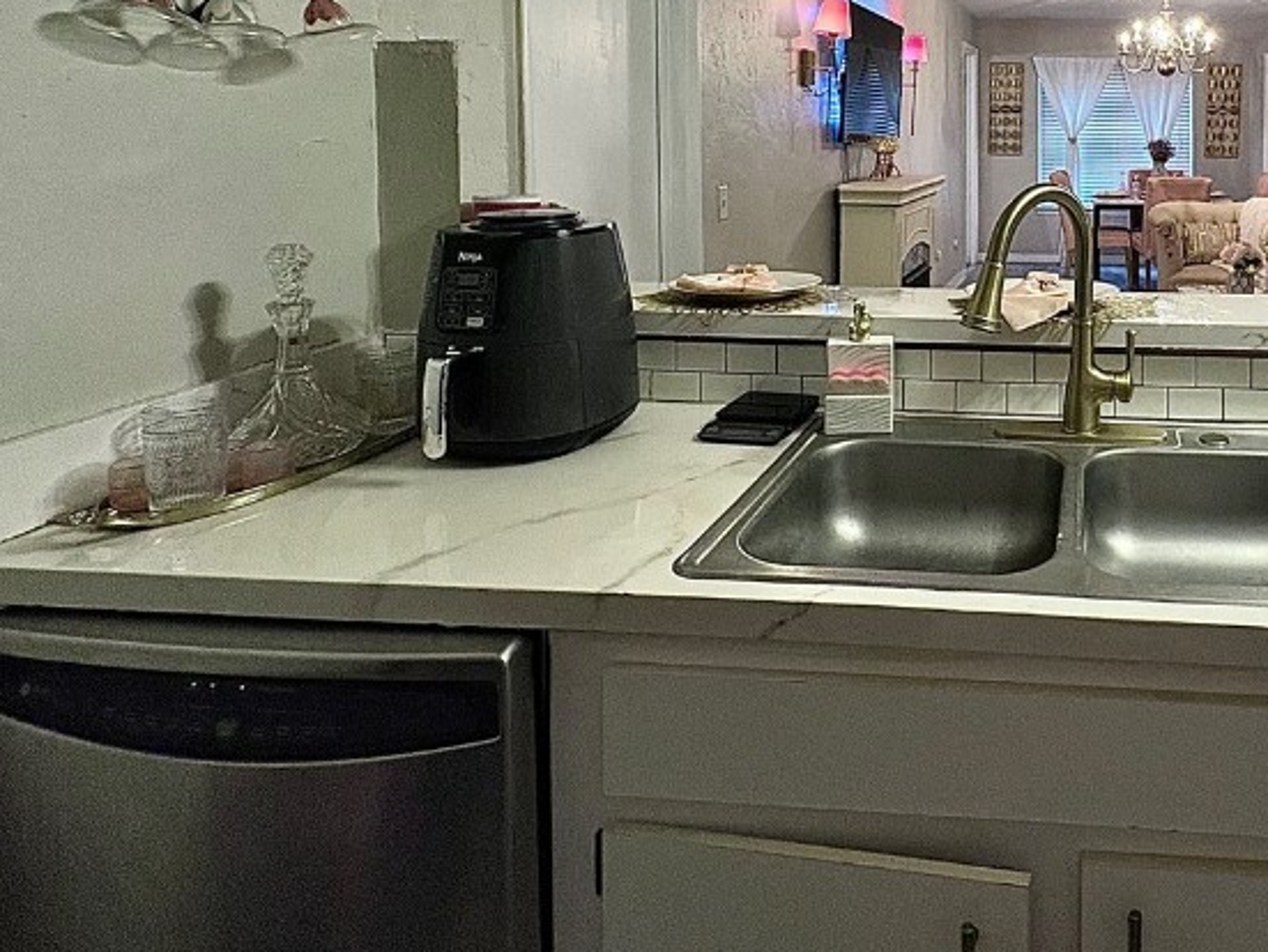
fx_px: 953
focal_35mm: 26
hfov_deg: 61.3
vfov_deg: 49.2
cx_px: 1026
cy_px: 156
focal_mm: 2.22
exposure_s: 1/60
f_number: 2.2
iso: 400
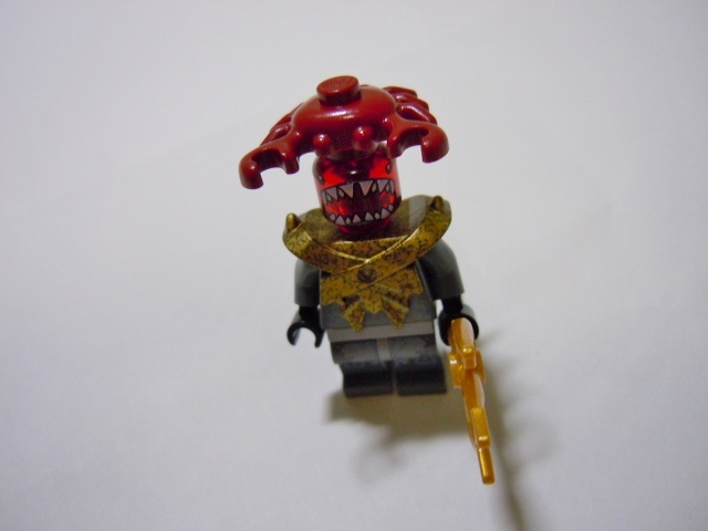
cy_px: 266
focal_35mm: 34
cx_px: 354
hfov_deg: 54.0
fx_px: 695
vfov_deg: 41.8
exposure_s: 1/25
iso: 400
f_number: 3.6
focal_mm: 6.2
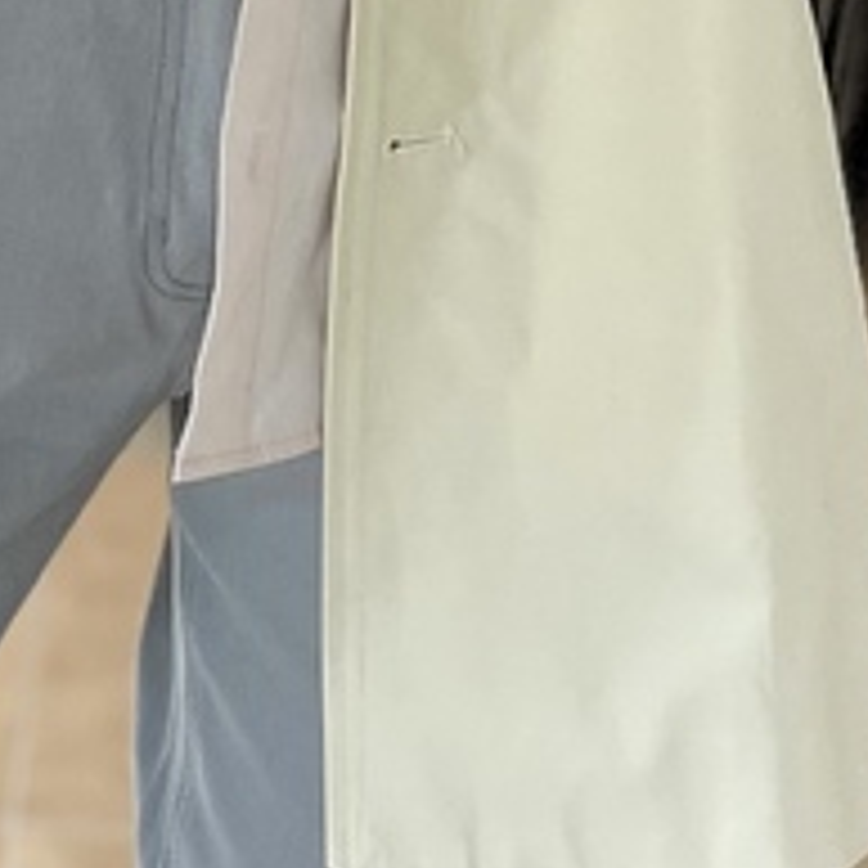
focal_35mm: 119
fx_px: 3376
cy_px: -405
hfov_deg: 14.2
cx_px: -148
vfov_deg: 13.8
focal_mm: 5.1
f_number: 1.6
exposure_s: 1/121
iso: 100
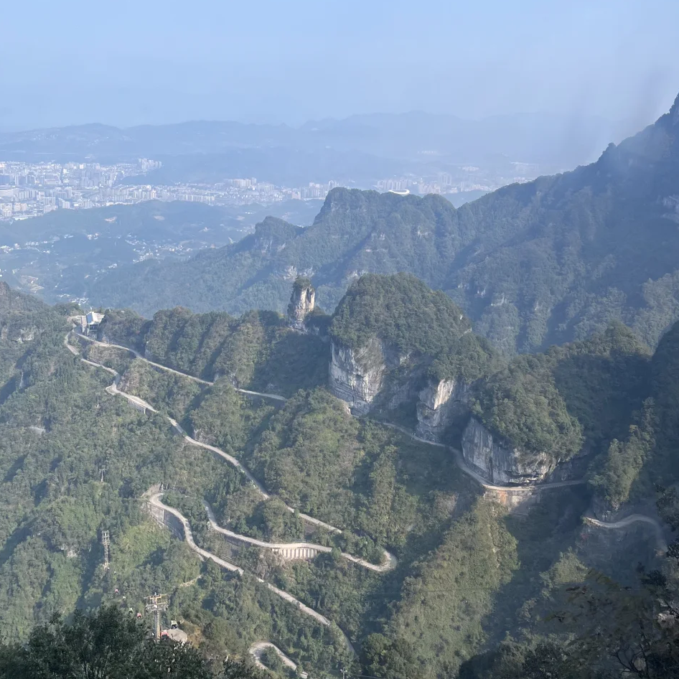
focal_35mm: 35
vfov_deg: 46.9
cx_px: 311
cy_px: 266
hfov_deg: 47.2
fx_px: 777
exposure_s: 1/1199
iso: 50
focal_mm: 5.1
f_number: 1.6
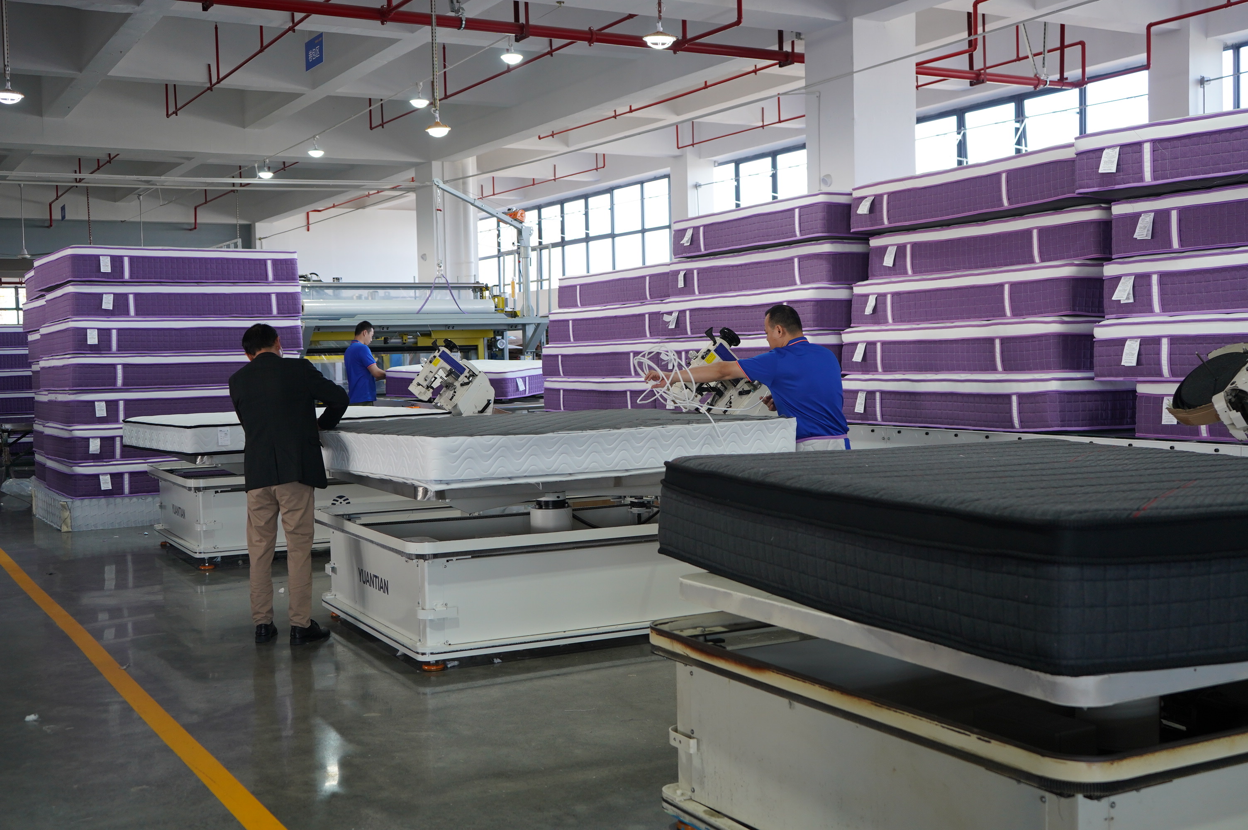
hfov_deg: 50.7
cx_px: 624
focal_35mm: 38
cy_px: 415
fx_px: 1316
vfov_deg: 35.0
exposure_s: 1/160
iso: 800
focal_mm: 38
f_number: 4
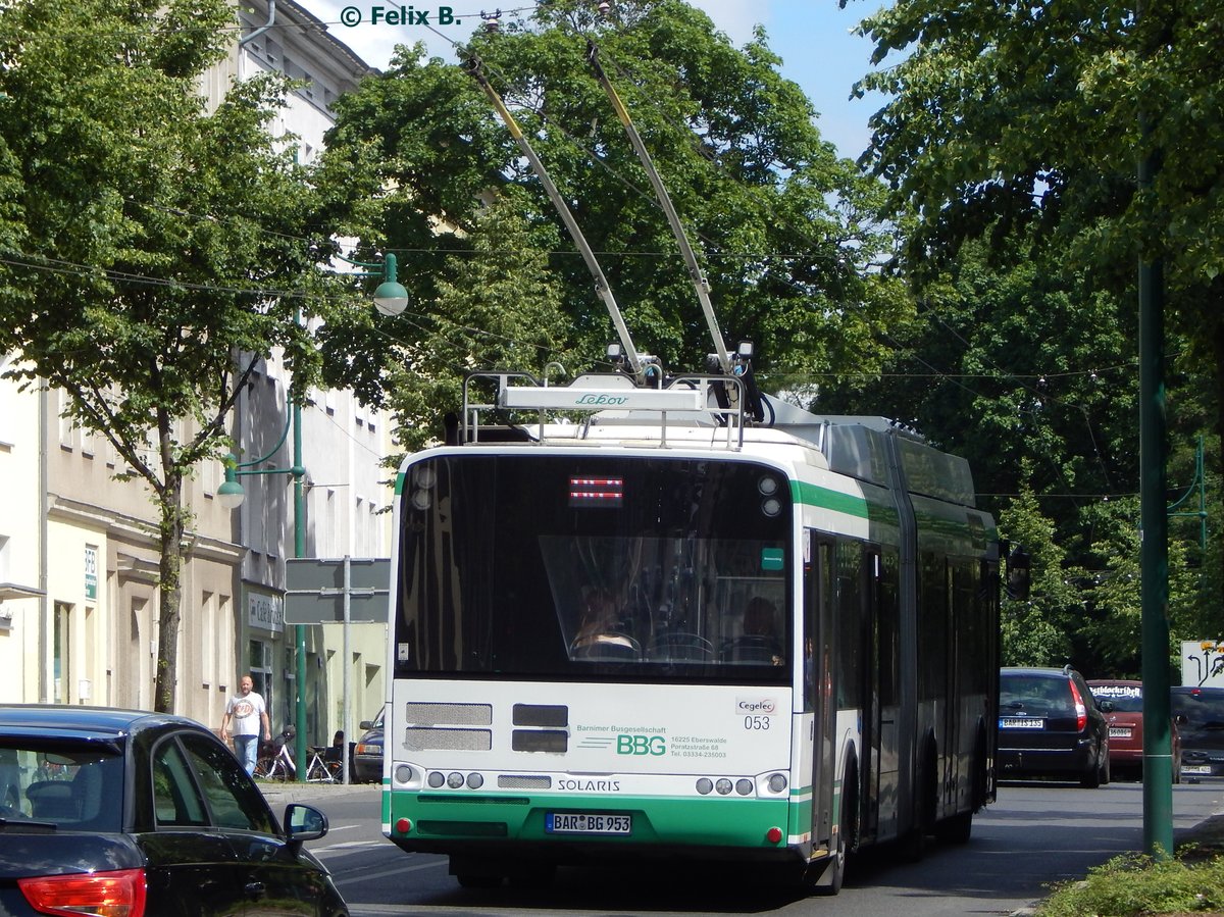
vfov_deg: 8.2
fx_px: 6433
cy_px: 458
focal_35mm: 182
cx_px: 612
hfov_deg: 10.9
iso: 125
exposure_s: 1/800
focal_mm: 32.8
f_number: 5.3
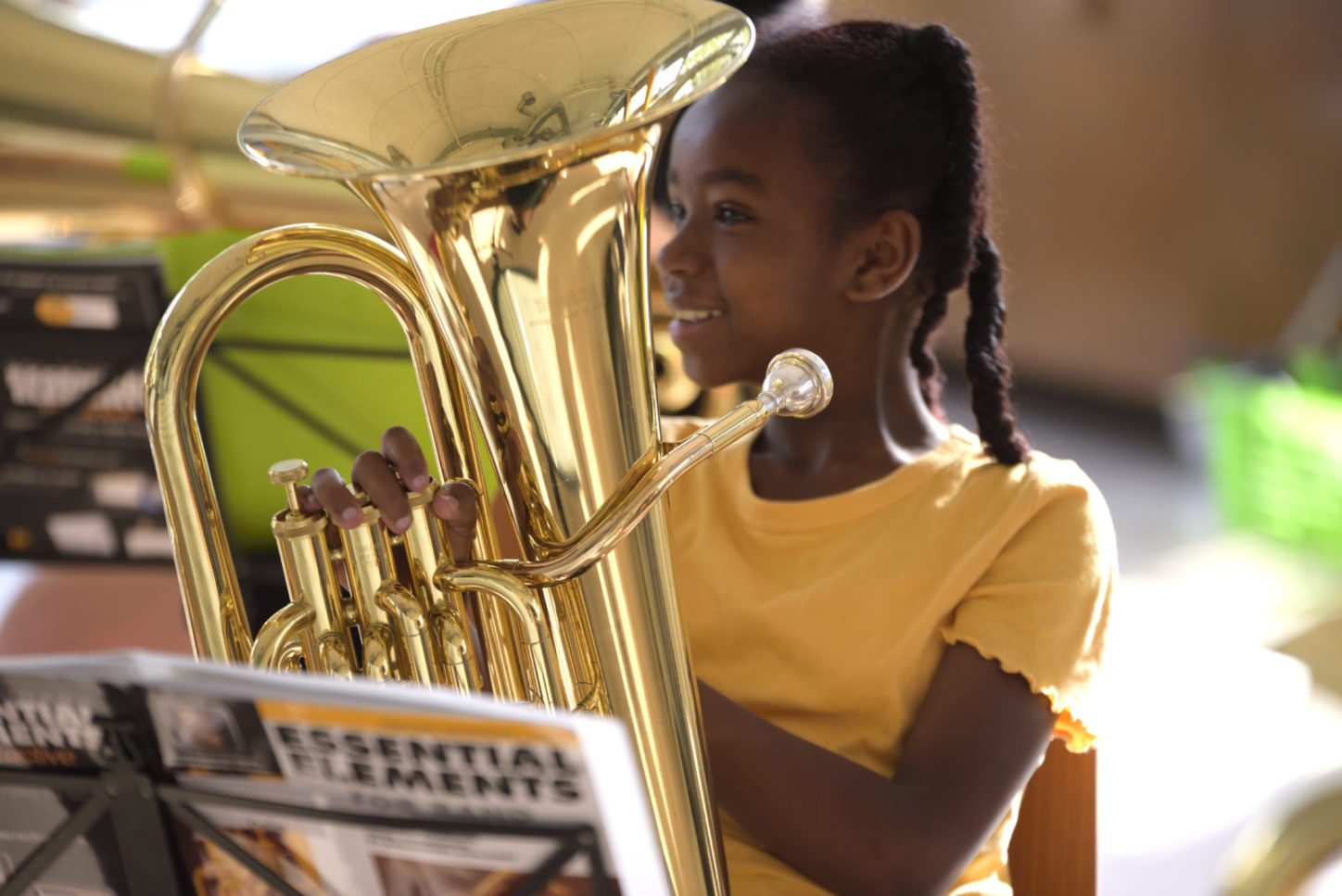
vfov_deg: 6.9
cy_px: 448
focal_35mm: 200
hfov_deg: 10.3
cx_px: 671
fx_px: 7459
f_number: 2.8
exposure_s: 1/250
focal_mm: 200
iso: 400
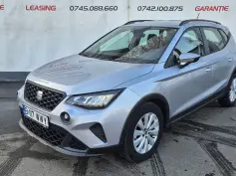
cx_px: 123
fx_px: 238
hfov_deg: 52.7
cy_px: 80
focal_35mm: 35
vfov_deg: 40.6
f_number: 1.8
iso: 25
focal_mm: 5.4
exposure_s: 1/262
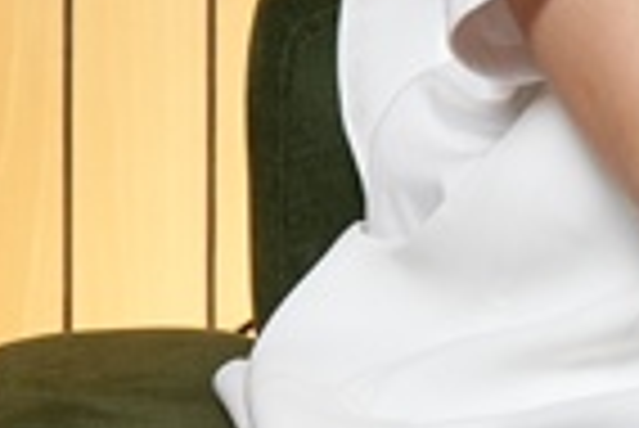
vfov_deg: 4.1
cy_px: -446
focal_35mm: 332
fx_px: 5899
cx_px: 1424
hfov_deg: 6.0
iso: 800
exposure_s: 1/50
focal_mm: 70
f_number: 5.6
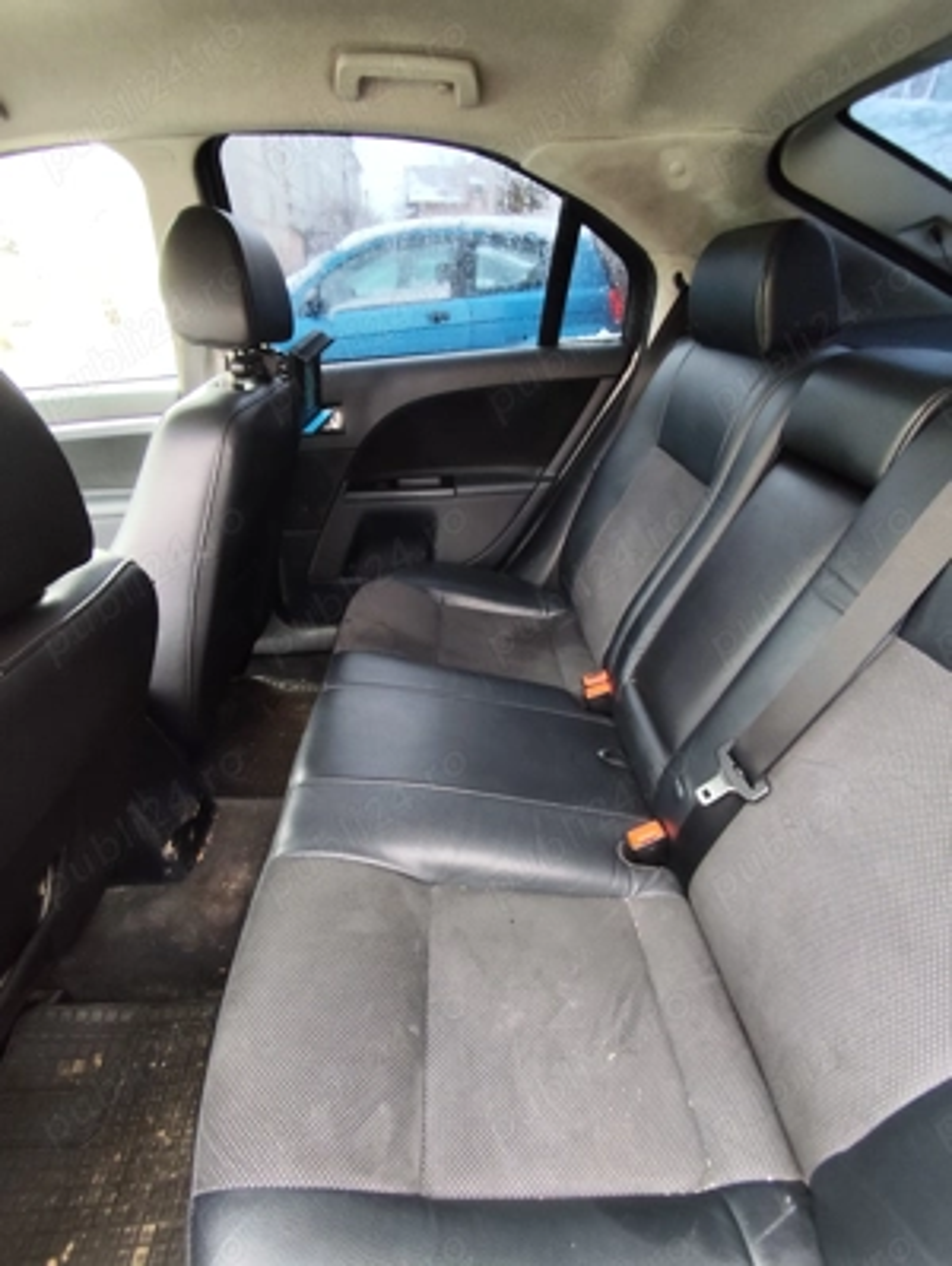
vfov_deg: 94.4
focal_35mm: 16
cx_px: 476
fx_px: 586
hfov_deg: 78.2
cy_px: 633
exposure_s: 1/50
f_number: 2.2
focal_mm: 1.65
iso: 125
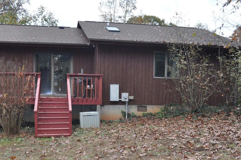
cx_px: 101
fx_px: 267
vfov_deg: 32.9
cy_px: 111
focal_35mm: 40
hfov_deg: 48.3
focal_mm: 18
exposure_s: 1/200
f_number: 6.3
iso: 800
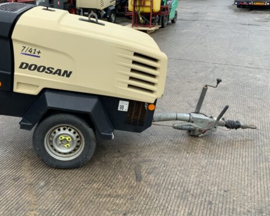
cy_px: 85
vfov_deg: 38.1
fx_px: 312
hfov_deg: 46.5
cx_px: 103
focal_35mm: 39
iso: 25
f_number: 1.8
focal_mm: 3
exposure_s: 1/122
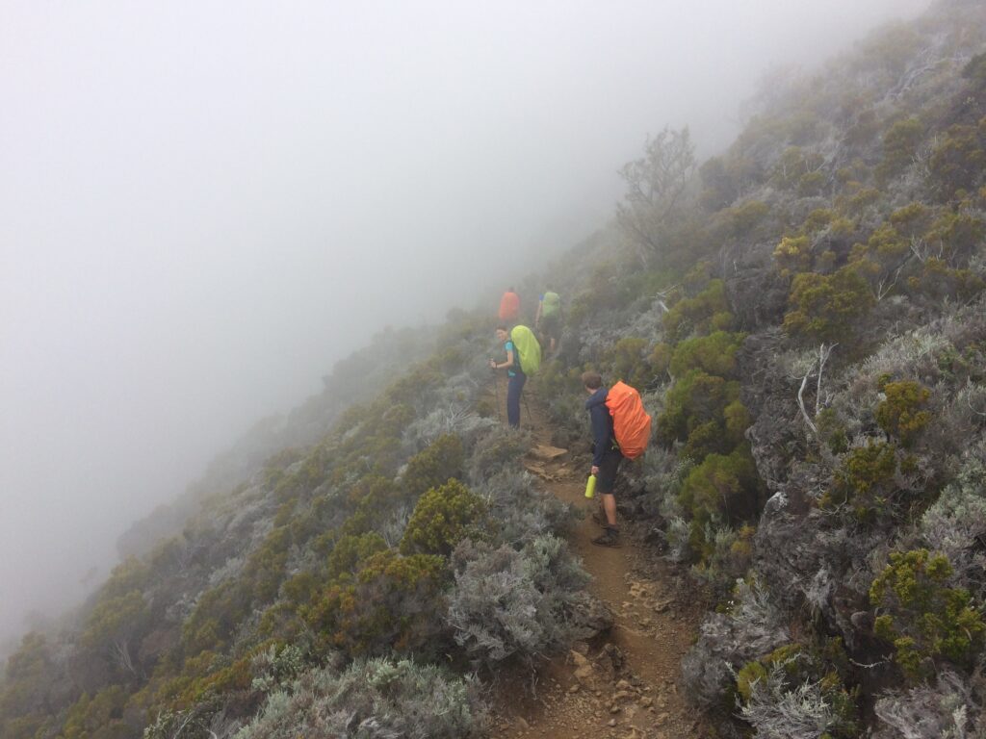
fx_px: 826
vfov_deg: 48.2
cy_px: 370
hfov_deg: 61.7
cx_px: 493
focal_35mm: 29
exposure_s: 1/2160
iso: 32
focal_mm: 4.15
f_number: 2.2
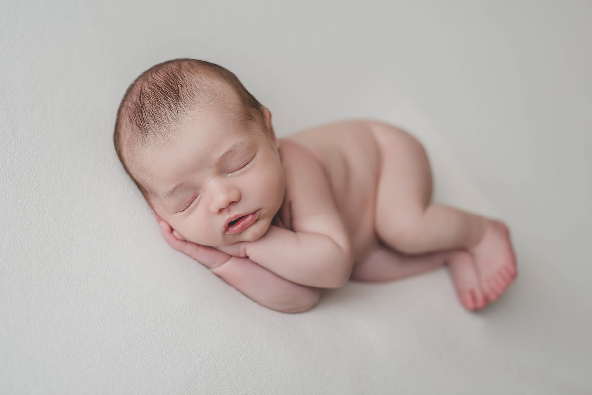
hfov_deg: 39.6
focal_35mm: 50
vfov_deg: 27.0
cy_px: 198
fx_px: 822
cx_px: 296
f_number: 2.5
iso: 100
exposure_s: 1/160
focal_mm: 50
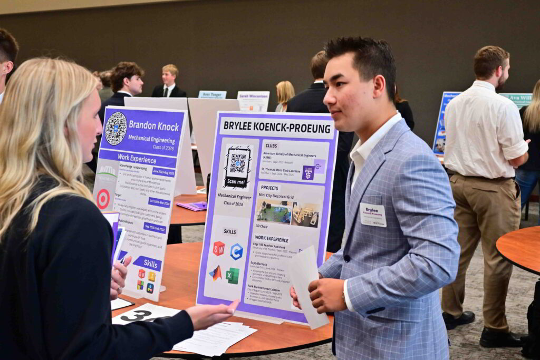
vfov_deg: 31.9
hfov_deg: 46.4
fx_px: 630
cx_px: 270
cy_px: 180
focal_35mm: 42
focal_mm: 28
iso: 1250
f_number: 4
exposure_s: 1/125
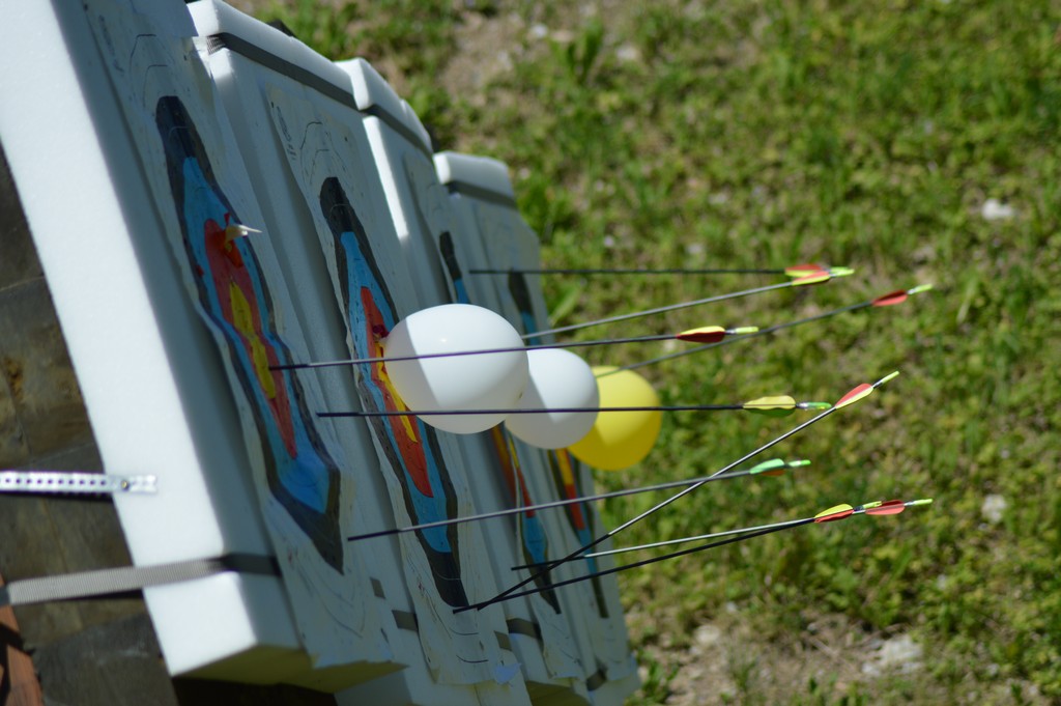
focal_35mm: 270
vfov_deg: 5.1
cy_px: 353
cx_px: 530
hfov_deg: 7.6
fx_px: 7951
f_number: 4.5
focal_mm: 180
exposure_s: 1/1000
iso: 100
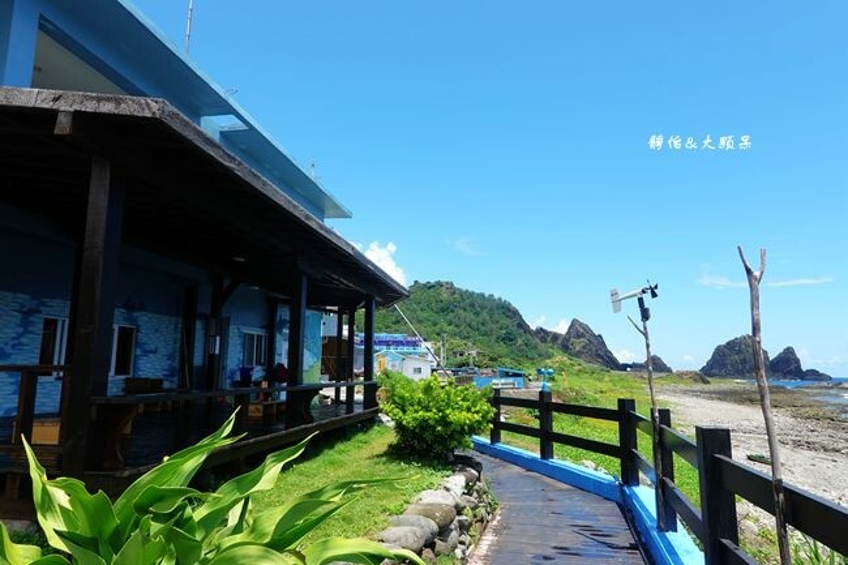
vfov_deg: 53.1
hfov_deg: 73.8
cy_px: 282
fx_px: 565
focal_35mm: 24
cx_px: 424
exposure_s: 1/320
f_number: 5.6
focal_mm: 9
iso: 125
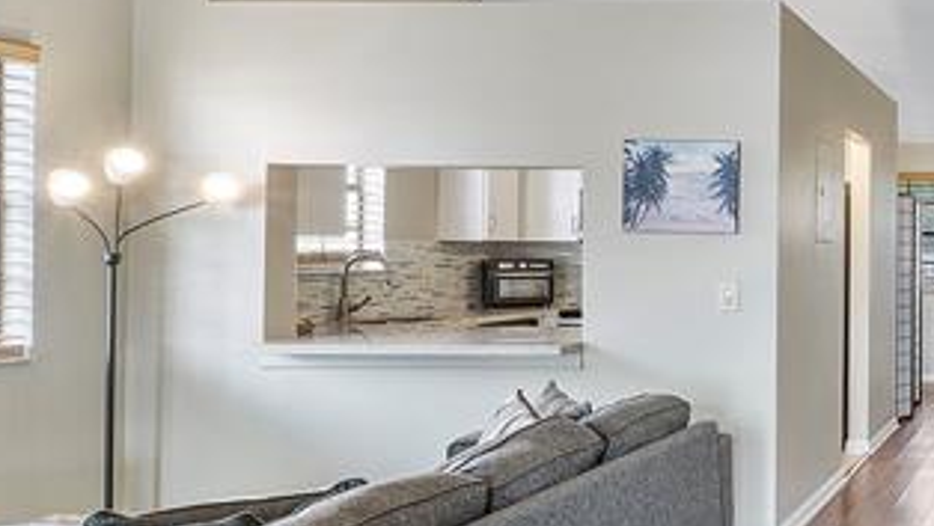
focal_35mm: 40
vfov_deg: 29.7
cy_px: 251
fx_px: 991
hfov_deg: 38.5
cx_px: 1101
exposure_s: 1/3
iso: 160
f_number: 11
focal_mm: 10
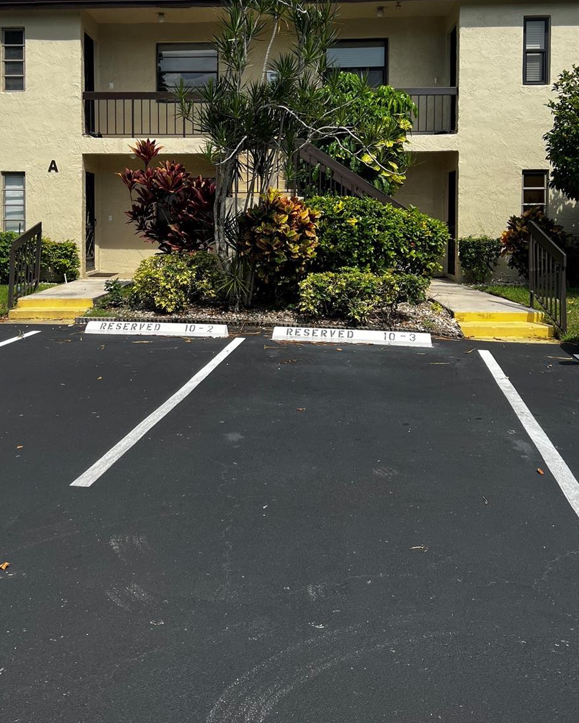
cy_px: 242
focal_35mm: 35
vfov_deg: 50.6
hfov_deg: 42.0
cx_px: 222
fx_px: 750
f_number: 1.5
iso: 50
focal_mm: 5.7
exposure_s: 1/3356
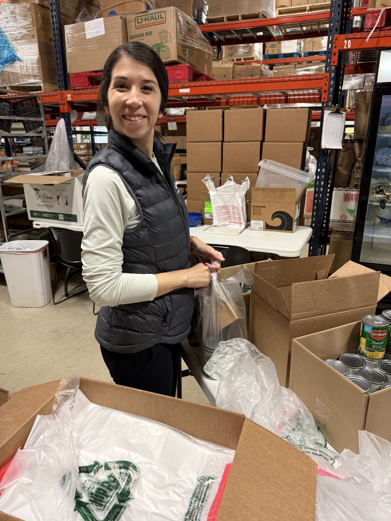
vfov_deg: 71.6
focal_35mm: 24
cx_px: 196
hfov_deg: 56.8
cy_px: 260
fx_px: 361
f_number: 1.78
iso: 250
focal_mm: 6.76
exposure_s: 1/60
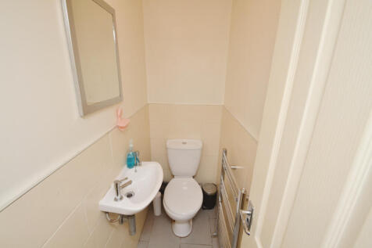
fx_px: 155
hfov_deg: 100.4
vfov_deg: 77.3
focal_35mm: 15
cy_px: 124
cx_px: 186
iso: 400
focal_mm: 10
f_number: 5.6
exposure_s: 1/160
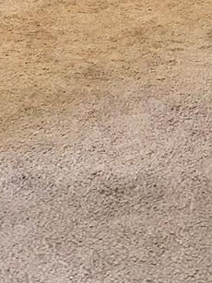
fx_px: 1144
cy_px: -165
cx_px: 81
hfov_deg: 10.6
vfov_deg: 13.2
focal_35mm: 140
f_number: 1.8
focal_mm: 3.99
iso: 40
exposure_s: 1/17
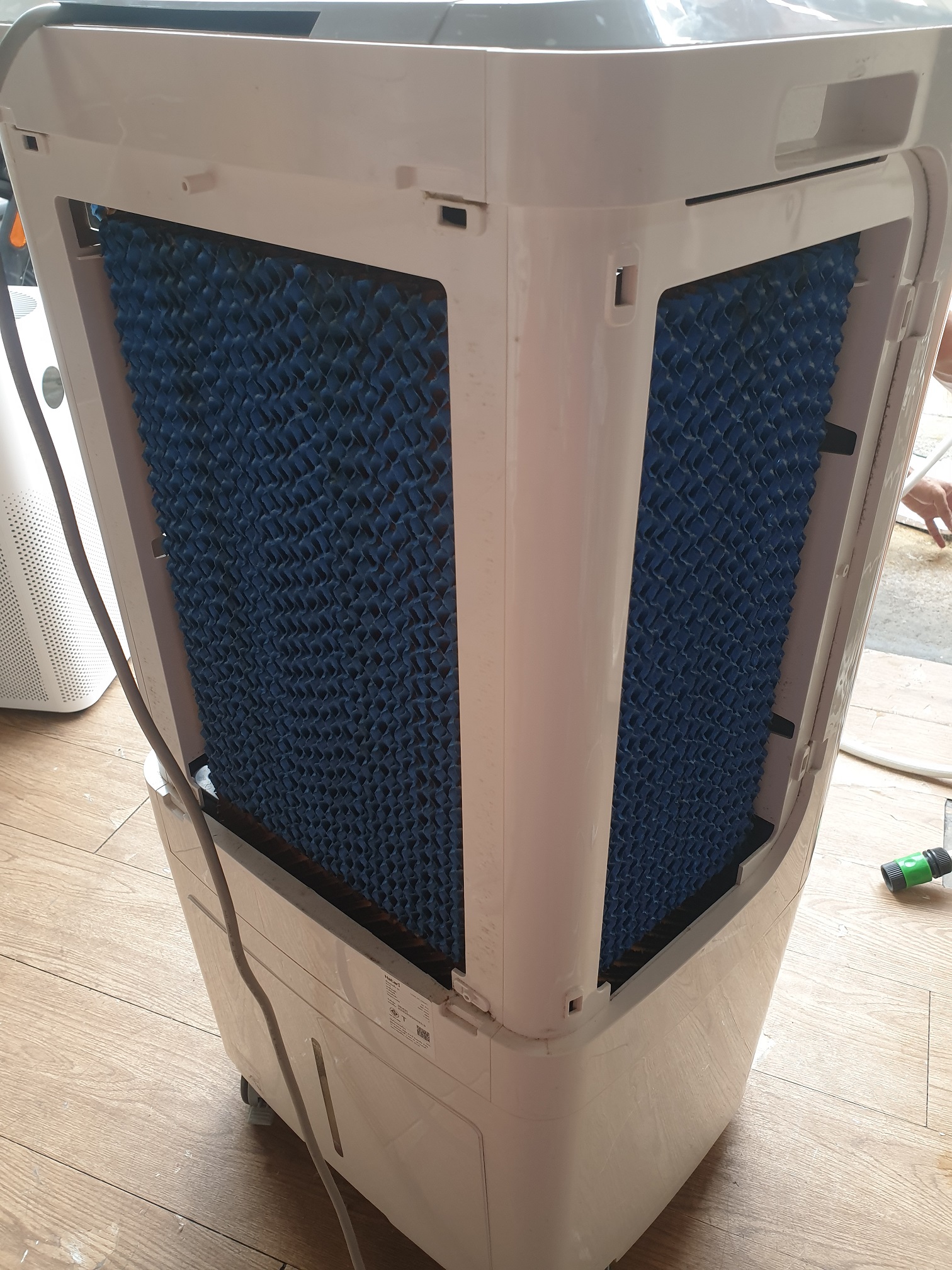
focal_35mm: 26
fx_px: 953
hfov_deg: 53.1
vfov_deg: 67.3
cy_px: 635
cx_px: 476
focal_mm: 4.3
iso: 100
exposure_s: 1/60
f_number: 2.4
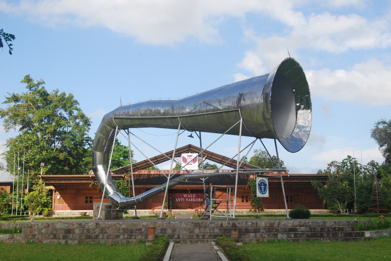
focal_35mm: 57
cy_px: 130
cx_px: 196
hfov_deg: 35.0
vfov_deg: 23.8
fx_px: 620
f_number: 13
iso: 800
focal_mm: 38
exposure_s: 1/640
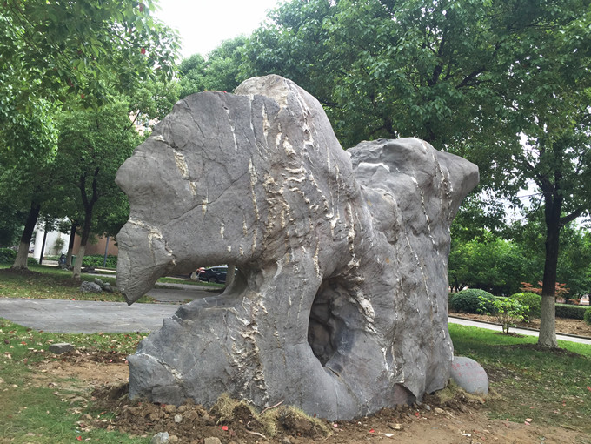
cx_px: 296
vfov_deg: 48.2
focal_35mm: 29
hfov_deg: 61.7
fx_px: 495
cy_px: 222
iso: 32
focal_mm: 4.15
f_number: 2.2
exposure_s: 1/482
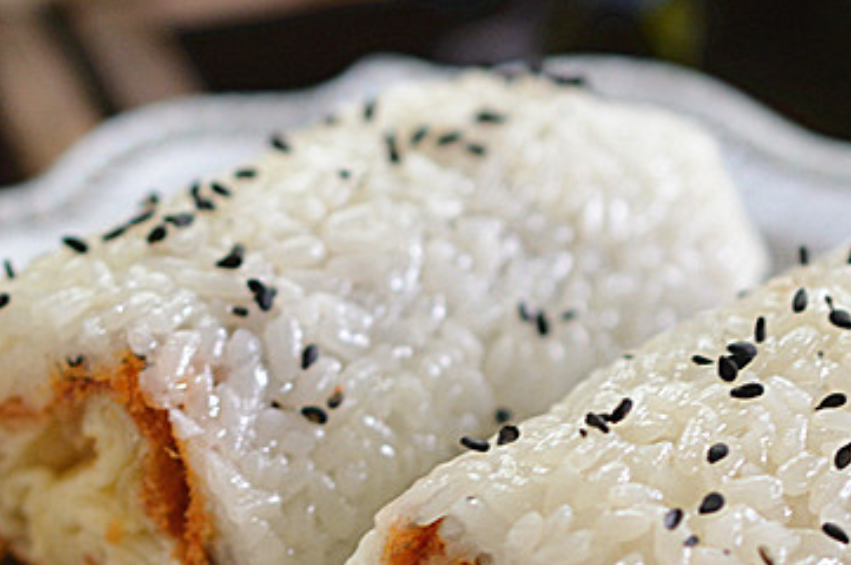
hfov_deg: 15.4
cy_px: 547
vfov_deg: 10.2
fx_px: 3141
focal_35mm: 133
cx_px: 410
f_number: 3.5
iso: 800
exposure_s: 1/50
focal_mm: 40
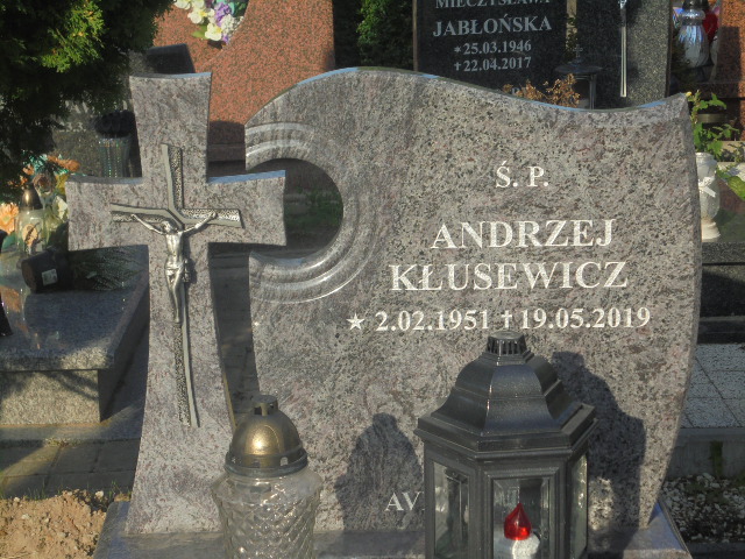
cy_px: 280
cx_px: 372
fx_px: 1786
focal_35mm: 83
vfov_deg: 17.8
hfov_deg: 23.6
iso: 100
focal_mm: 14.9
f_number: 6.7
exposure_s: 1/320
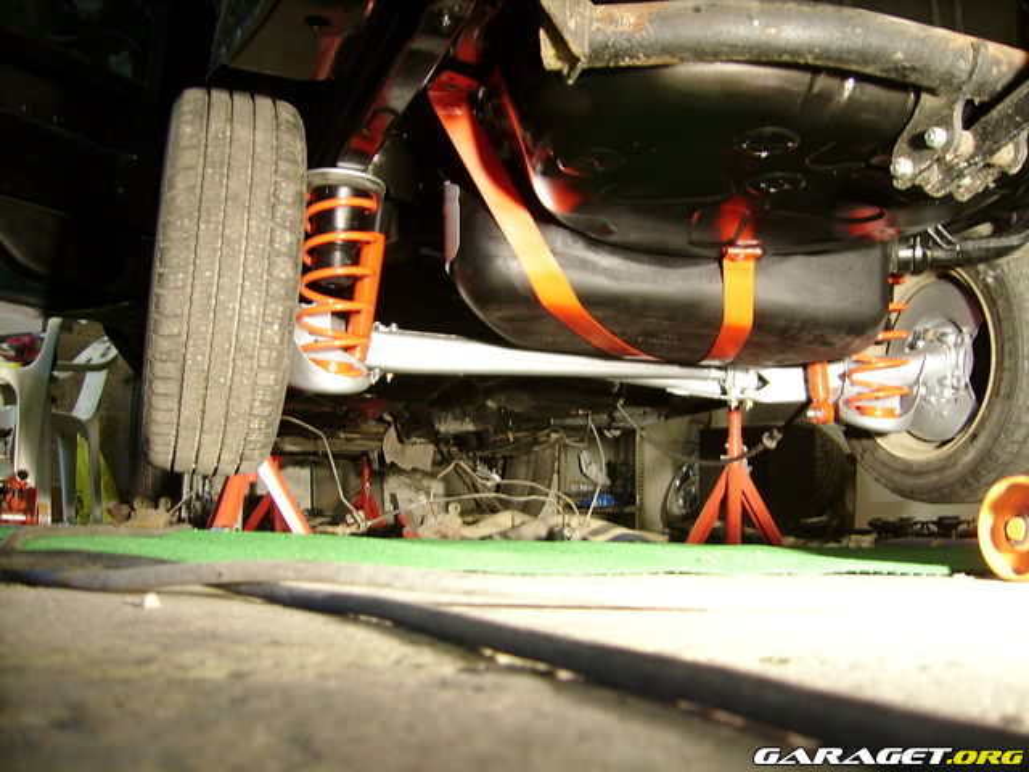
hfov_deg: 52.6
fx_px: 1040
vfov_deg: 40.7
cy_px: 386
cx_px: 514
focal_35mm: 35
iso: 100
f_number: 2.8
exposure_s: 1/3
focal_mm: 5.95
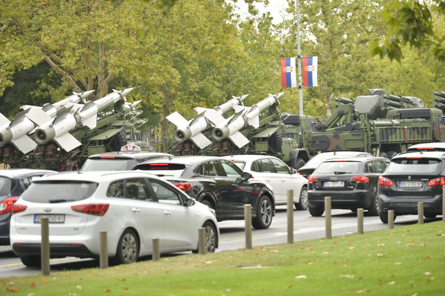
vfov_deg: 8.8
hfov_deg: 13.3
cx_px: 222
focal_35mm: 155
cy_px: 148
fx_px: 1915
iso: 1000
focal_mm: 155
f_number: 2.8
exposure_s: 1/2500
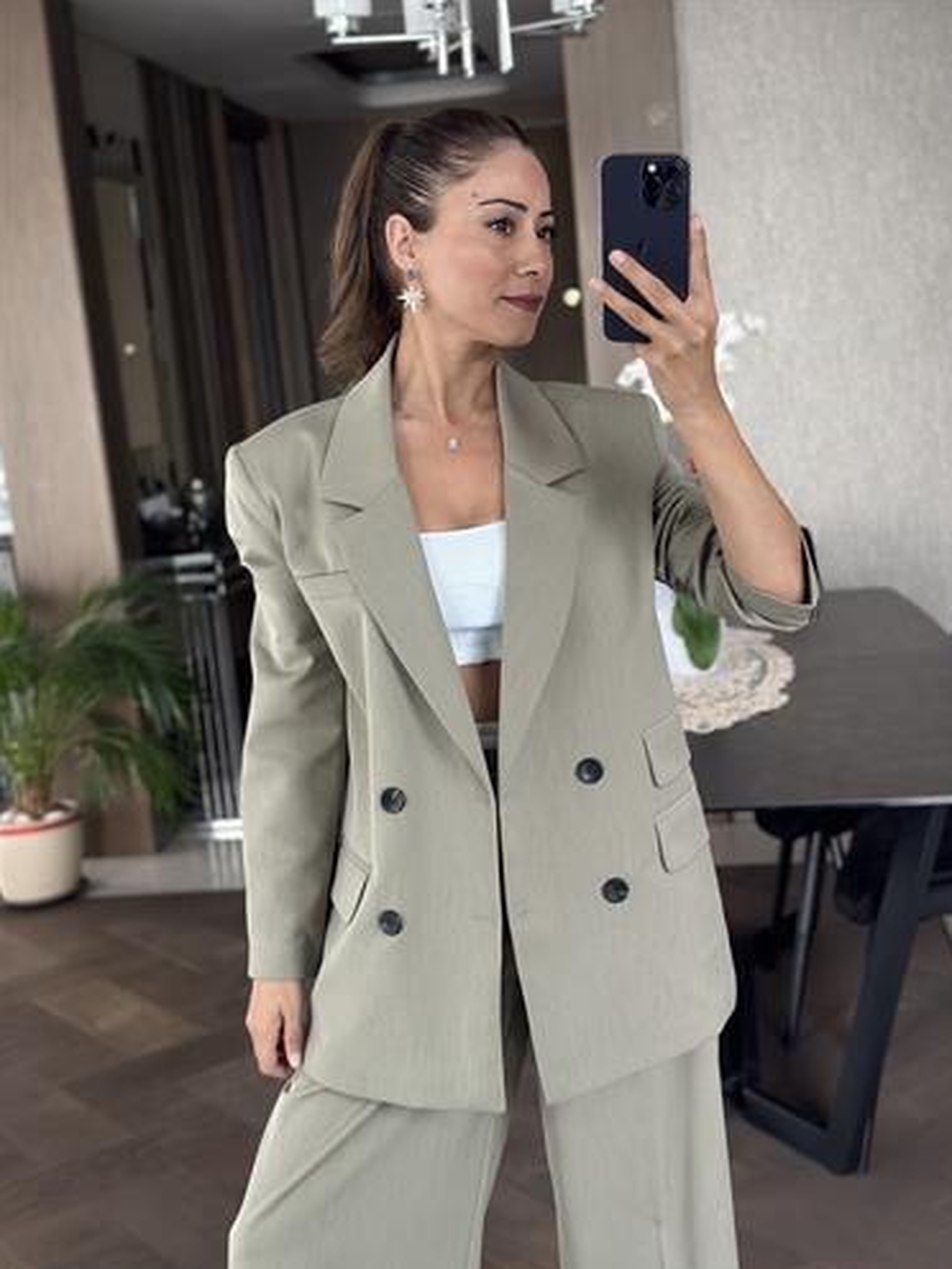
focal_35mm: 49
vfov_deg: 38.9
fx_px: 1797
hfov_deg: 29.7
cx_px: 484
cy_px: 640
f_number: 1.78
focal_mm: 6.86
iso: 320
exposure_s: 1/55
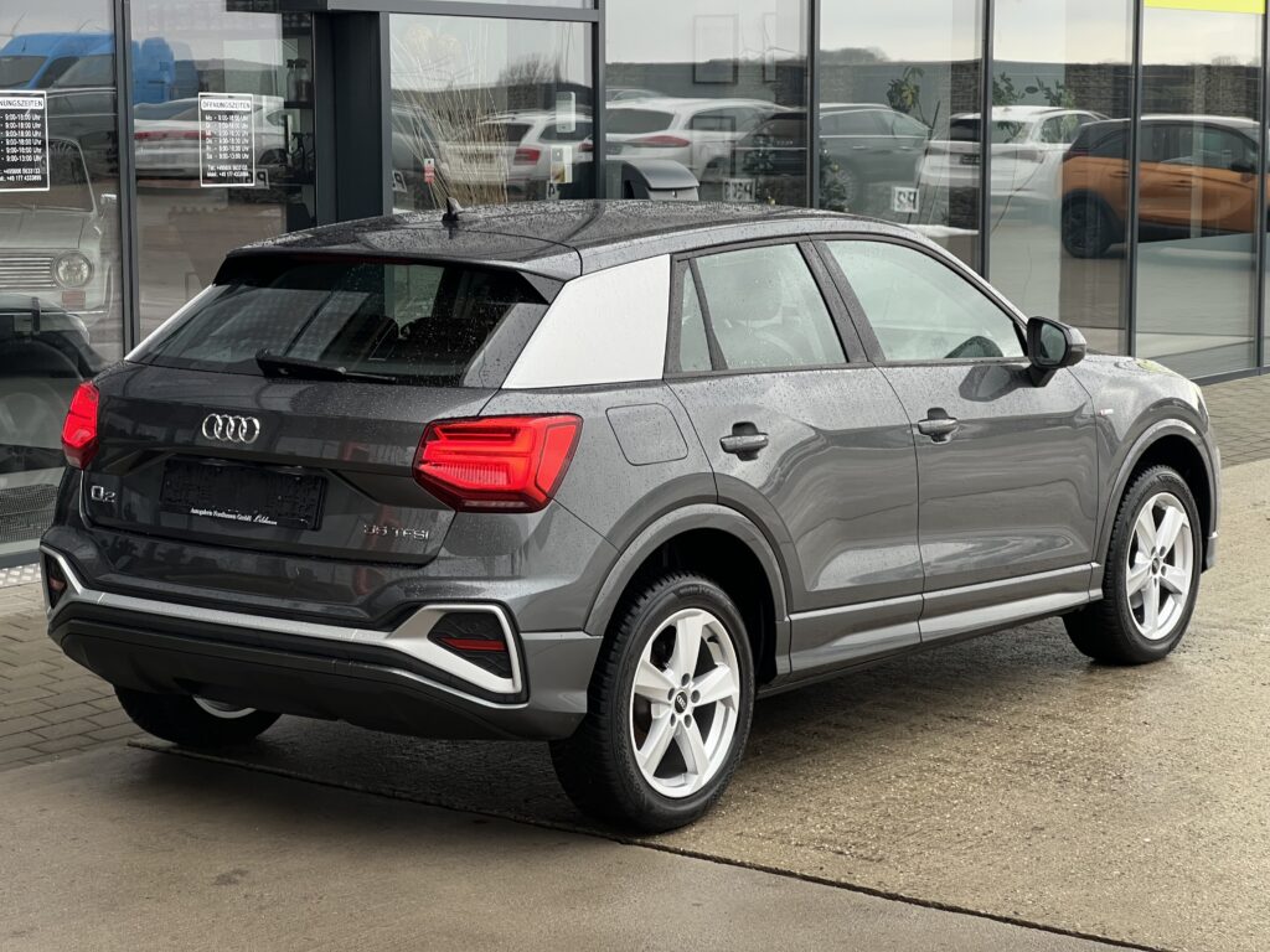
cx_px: 635
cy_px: 476
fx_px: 2825
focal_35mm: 77
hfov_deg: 25.3
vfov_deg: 19.1
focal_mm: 9
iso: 125
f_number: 2.8
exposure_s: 1/99
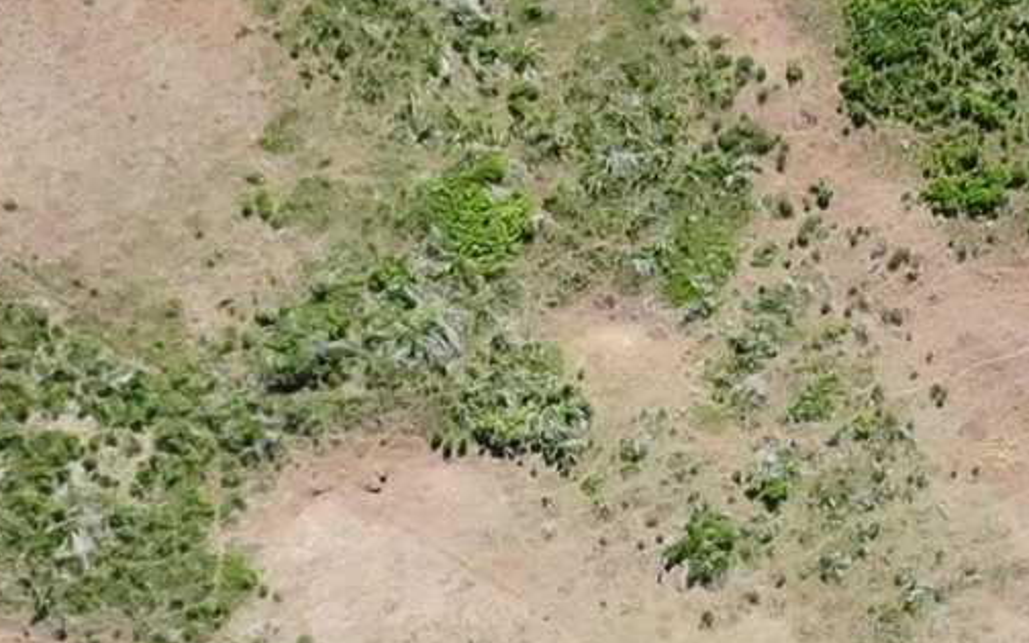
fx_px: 4347
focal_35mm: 155
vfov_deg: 8.5
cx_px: 753
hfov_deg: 13.5
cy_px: 372
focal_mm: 4.5
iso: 400
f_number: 2.8
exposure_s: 1/15
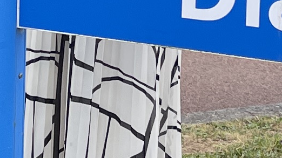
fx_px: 1637
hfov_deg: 9.8
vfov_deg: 5.4
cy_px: -130
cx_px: 76
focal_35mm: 219
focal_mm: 5.1
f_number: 1.6
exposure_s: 1/1353
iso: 32
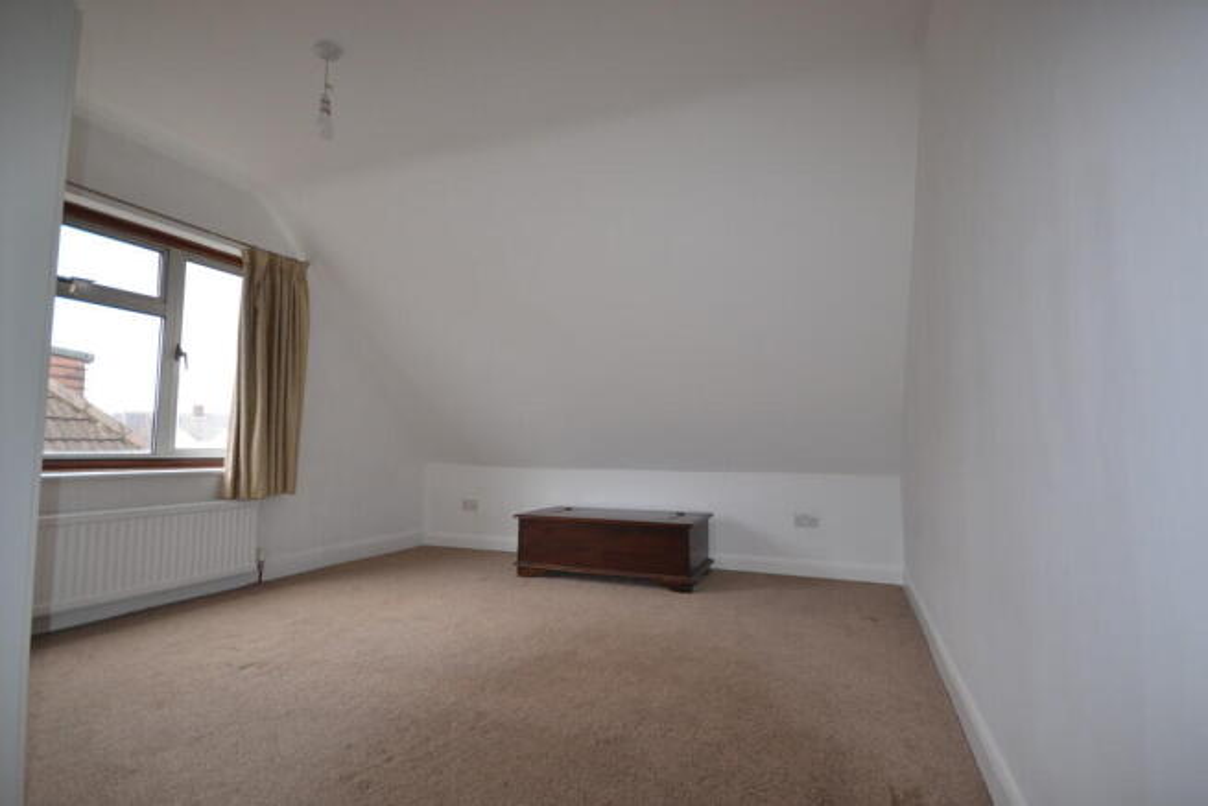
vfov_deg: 72.1
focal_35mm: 16
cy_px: 403
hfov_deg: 95.0
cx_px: 604
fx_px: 554
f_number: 4.2
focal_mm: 11
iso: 400
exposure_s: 1/80
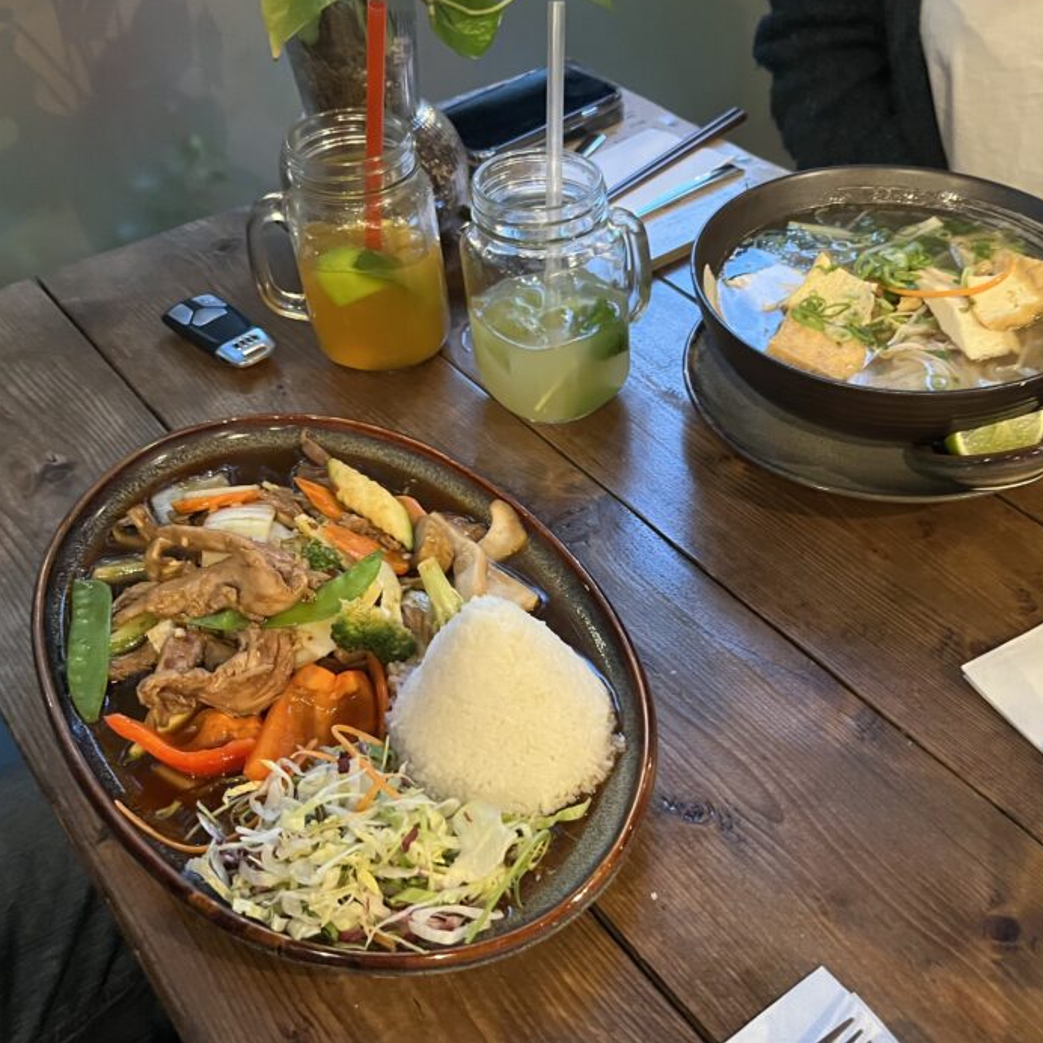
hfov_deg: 48.0
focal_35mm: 34
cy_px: 562
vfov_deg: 48.4
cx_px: 654
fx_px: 1159
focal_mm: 5.1
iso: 500
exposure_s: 1/33
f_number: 1.6
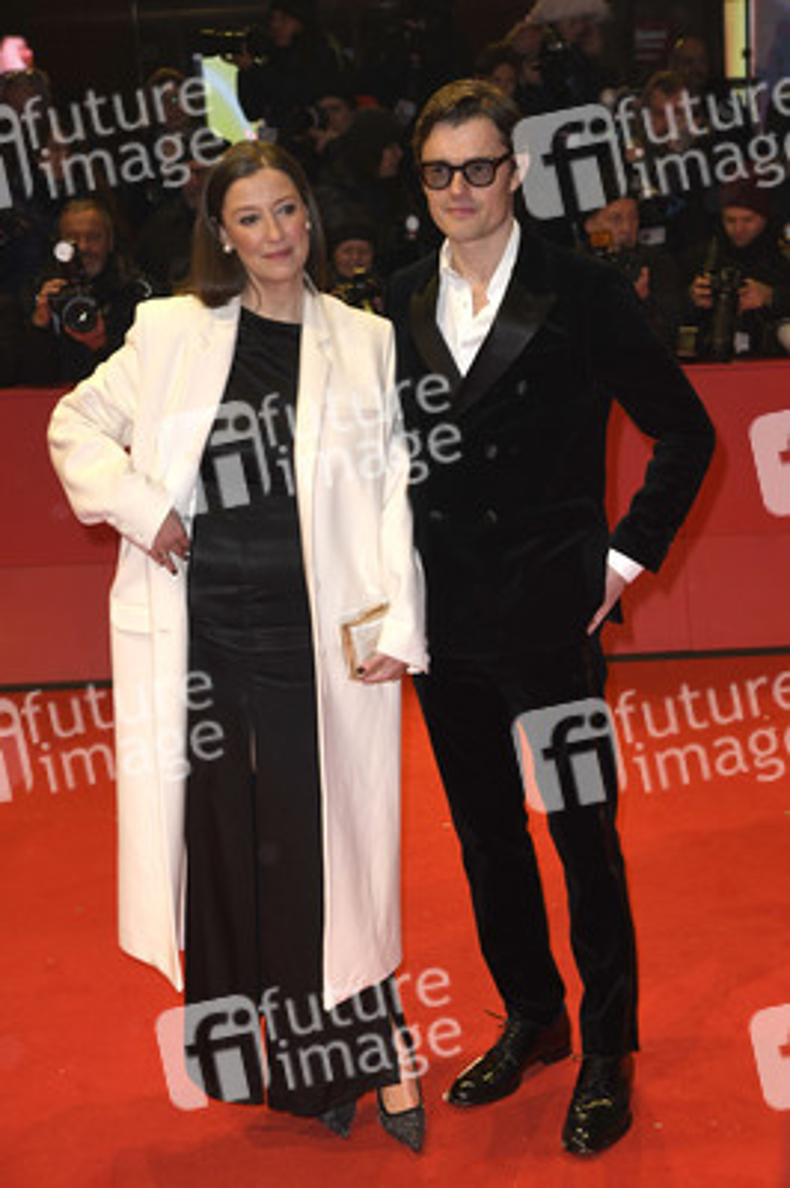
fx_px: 1583
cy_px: 594
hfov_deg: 28.0
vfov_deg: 41.1
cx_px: 395
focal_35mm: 48
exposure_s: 1/640
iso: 800
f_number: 4.5
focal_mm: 48
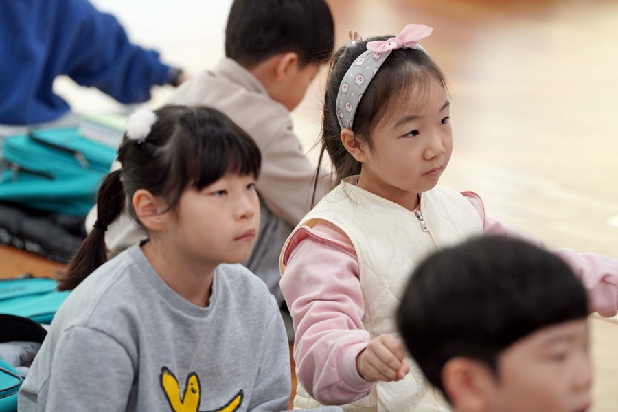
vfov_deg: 6.9
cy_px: 206
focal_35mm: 200
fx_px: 3433
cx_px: 309
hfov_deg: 10.3
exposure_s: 1/250
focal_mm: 200
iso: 2500
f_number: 4
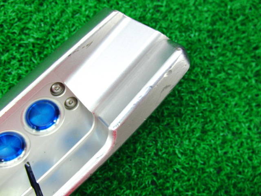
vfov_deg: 38.7
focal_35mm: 37
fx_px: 279
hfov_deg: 50.1
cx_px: 130
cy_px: 98
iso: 400
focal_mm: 6.42
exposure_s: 1/30
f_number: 3.6
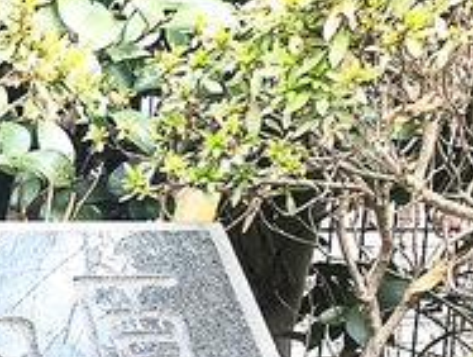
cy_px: 462
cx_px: -197
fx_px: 712
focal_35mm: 52
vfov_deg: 24.6
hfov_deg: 27.8
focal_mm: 2.2
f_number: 1.9
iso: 40
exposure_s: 1/120
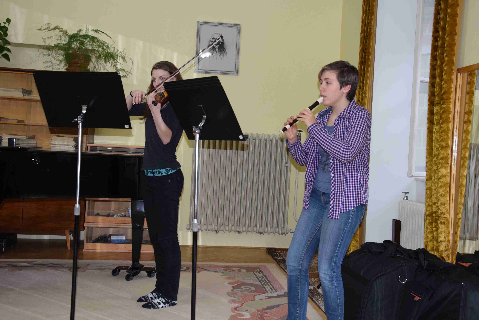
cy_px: 160
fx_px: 599
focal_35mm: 45
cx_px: 240
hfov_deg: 43.6
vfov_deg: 29.9
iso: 1600
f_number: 5.6
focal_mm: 30
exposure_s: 1/60
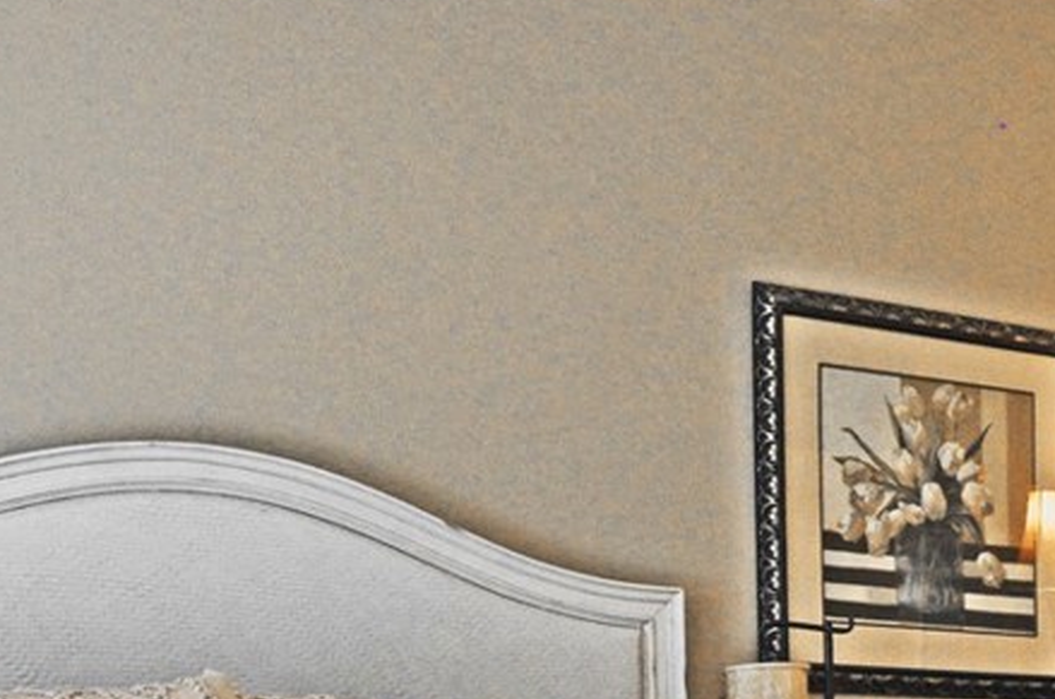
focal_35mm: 63
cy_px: 704
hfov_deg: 31.7
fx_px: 1843
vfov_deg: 20.8
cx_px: 372
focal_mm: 18
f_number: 4
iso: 800
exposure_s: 1/50
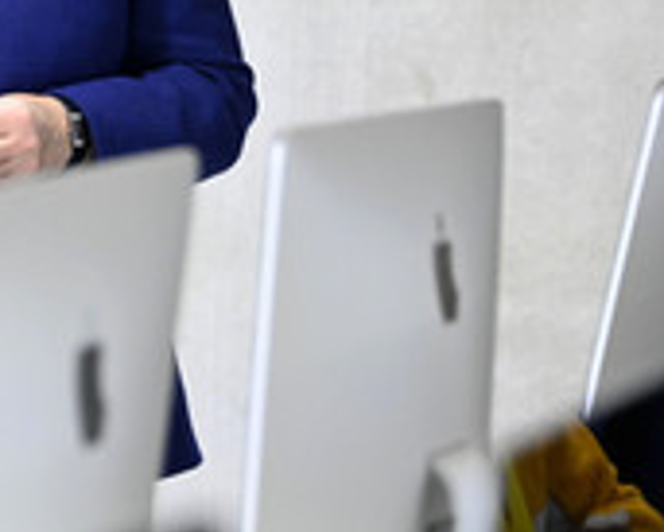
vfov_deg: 5.1
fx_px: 5919
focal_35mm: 301
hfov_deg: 6.4
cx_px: -184
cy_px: -47
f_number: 5.6
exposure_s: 1/320
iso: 6400
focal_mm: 122
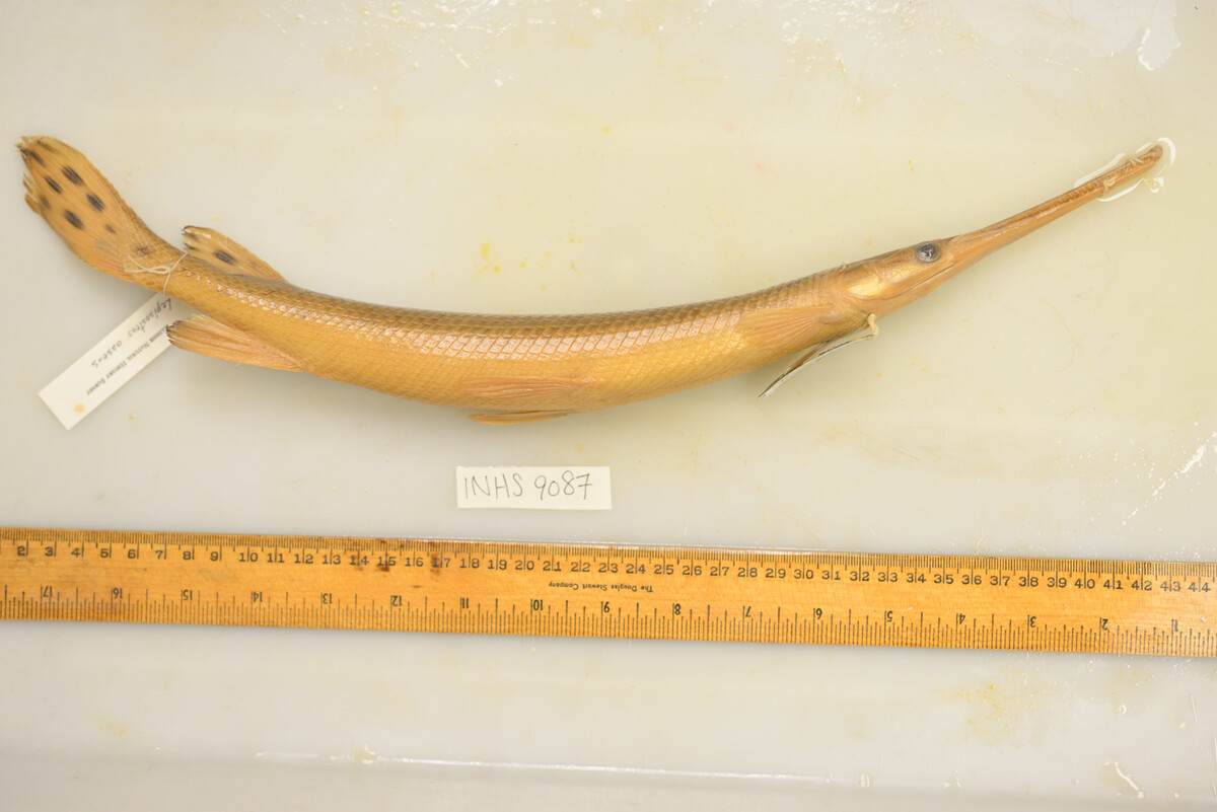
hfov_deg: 33.4
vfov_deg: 22.6
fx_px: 2029
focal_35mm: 60
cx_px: 608
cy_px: 406
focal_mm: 60
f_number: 3.2
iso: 800
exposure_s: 1/160
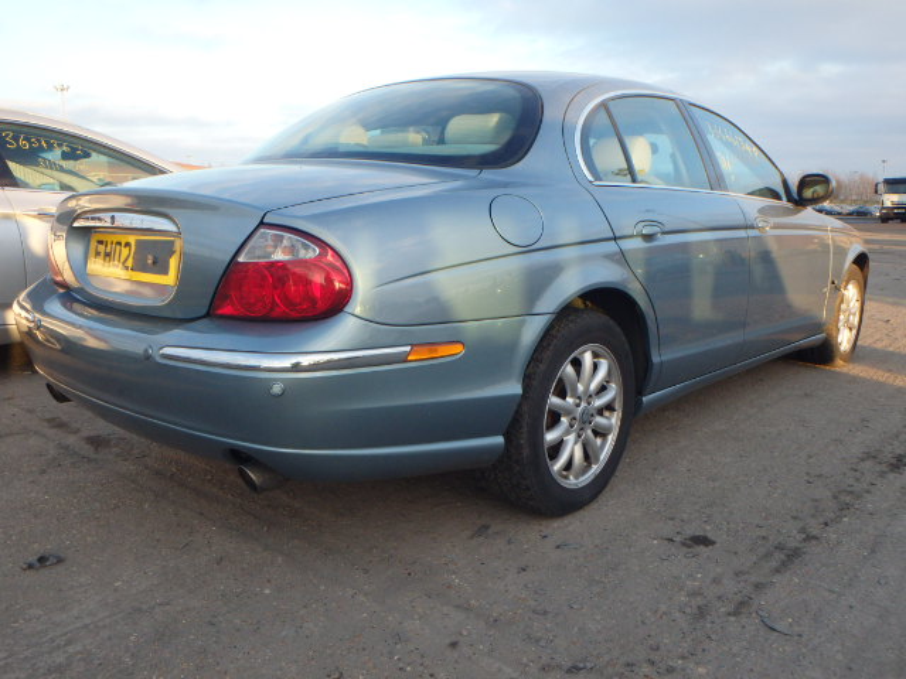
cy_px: 340
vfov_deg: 49.7
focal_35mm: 28
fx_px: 733
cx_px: 453
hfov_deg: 63.4
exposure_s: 1/250
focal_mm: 5
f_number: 3.9
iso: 250
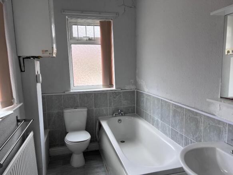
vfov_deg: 53.0
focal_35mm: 26
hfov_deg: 67.3
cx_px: 116
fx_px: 175
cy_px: 88
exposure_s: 1/127
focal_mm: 5.7
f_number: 1.5
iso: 64
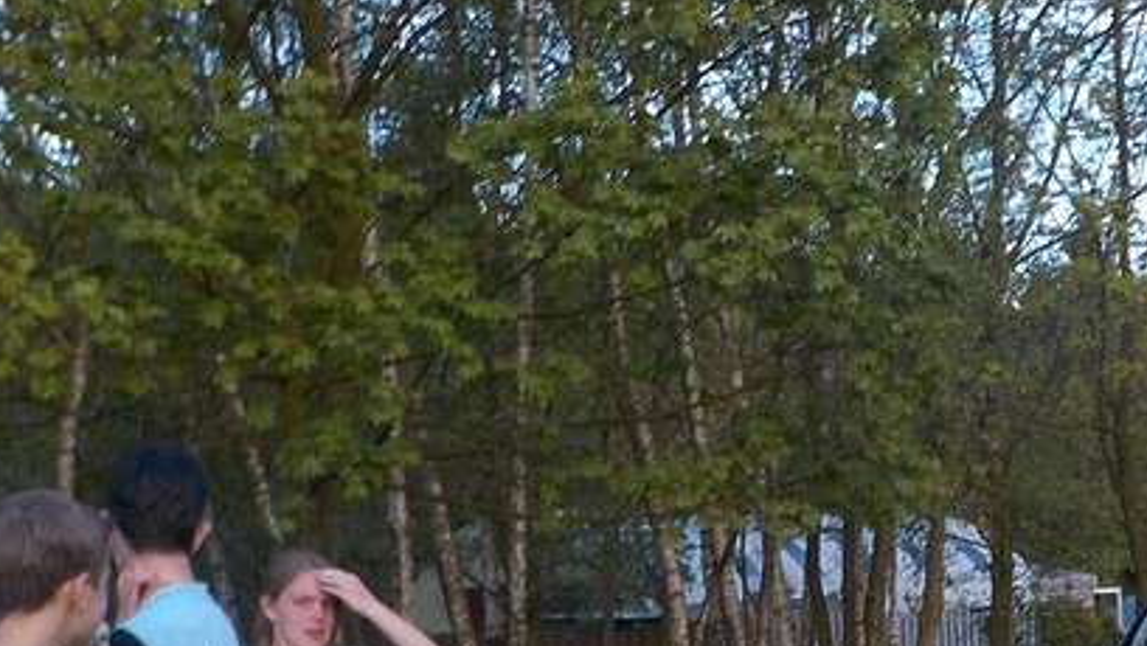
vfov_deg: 14.6
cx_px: 855
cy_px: 573
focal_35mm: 82
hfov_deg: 25.6
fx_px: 2495
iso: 125
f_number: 3.3
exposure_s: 1/50
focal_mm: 4.1
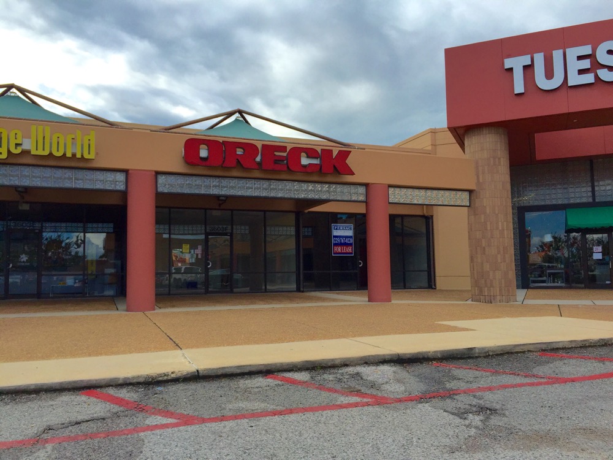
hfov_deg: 61.7
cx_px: 306
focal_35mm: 29
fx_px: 514
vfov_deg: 48.2
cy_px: 230
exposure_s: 1/2475
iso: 32
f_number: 2.2
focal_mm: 4.15
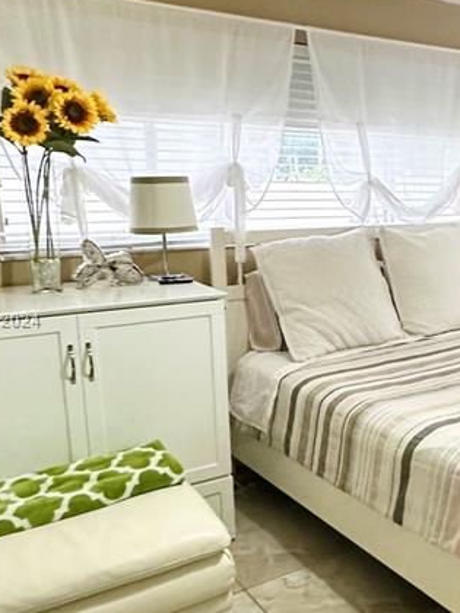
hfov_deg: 33.7
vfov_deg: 46.8
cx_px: 429
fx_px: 709
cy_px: 321
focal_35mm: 40
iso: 320
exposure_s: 1/60
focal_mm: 2.22
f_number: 2.2
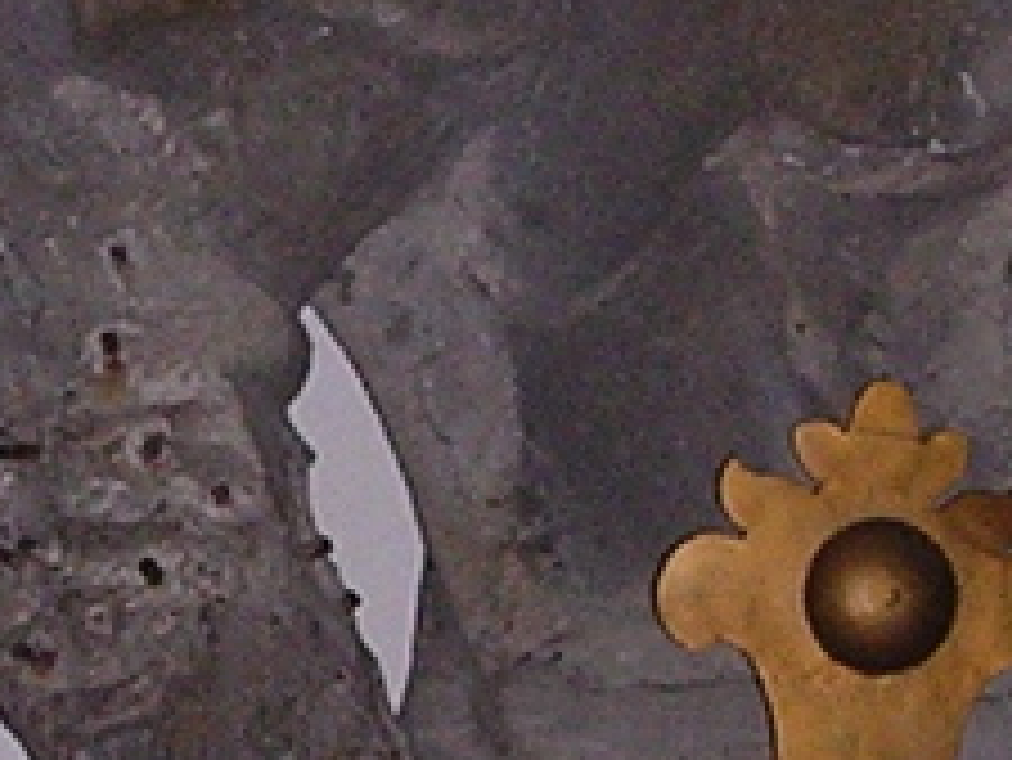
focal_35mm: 230
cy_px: 690
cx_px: -11
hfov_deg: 8.6
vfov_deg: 6.5
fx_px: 6728
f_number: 2.8
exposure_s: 1/60.1
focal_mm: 5.8
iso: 245
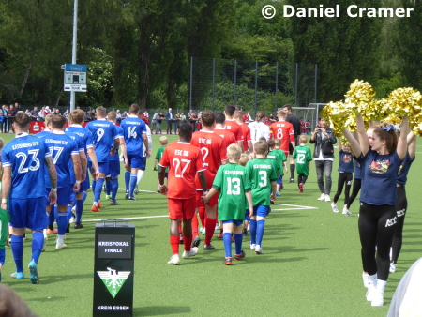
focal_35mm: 106
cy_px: 158
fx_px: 1293
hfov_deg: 18.5
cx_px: 211
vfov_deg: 14.0
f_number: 5.1
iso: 80
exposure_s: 1/200
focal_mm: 19
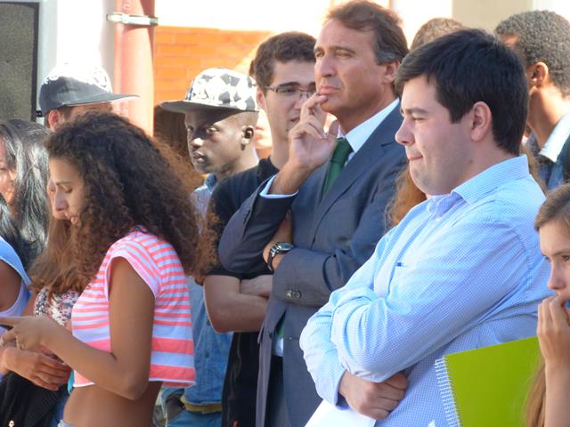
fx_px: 4364
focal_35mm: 265
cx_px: 285
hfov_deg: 7.5
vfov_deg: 5.6
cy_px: 214
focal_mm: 47.7
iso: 200
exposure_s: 1/200
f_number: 4
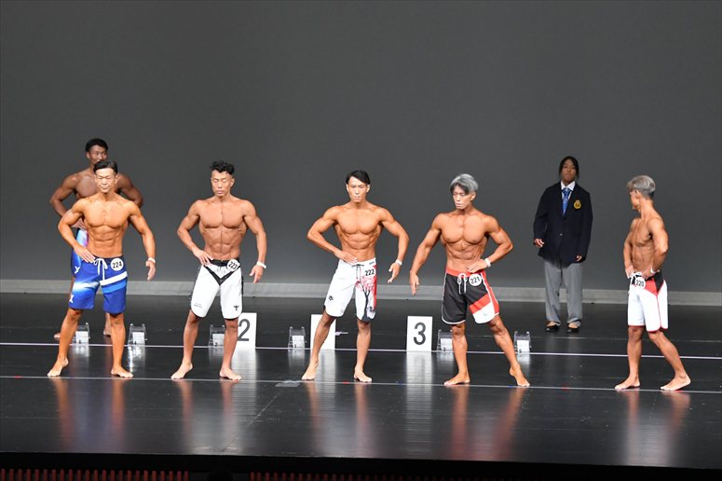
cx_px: 361
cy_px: 240
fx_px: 3488
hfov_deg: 11.8
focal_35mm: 174
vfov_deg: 7.9
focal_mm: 116
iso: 5000
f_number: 5.6
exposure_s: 1/400
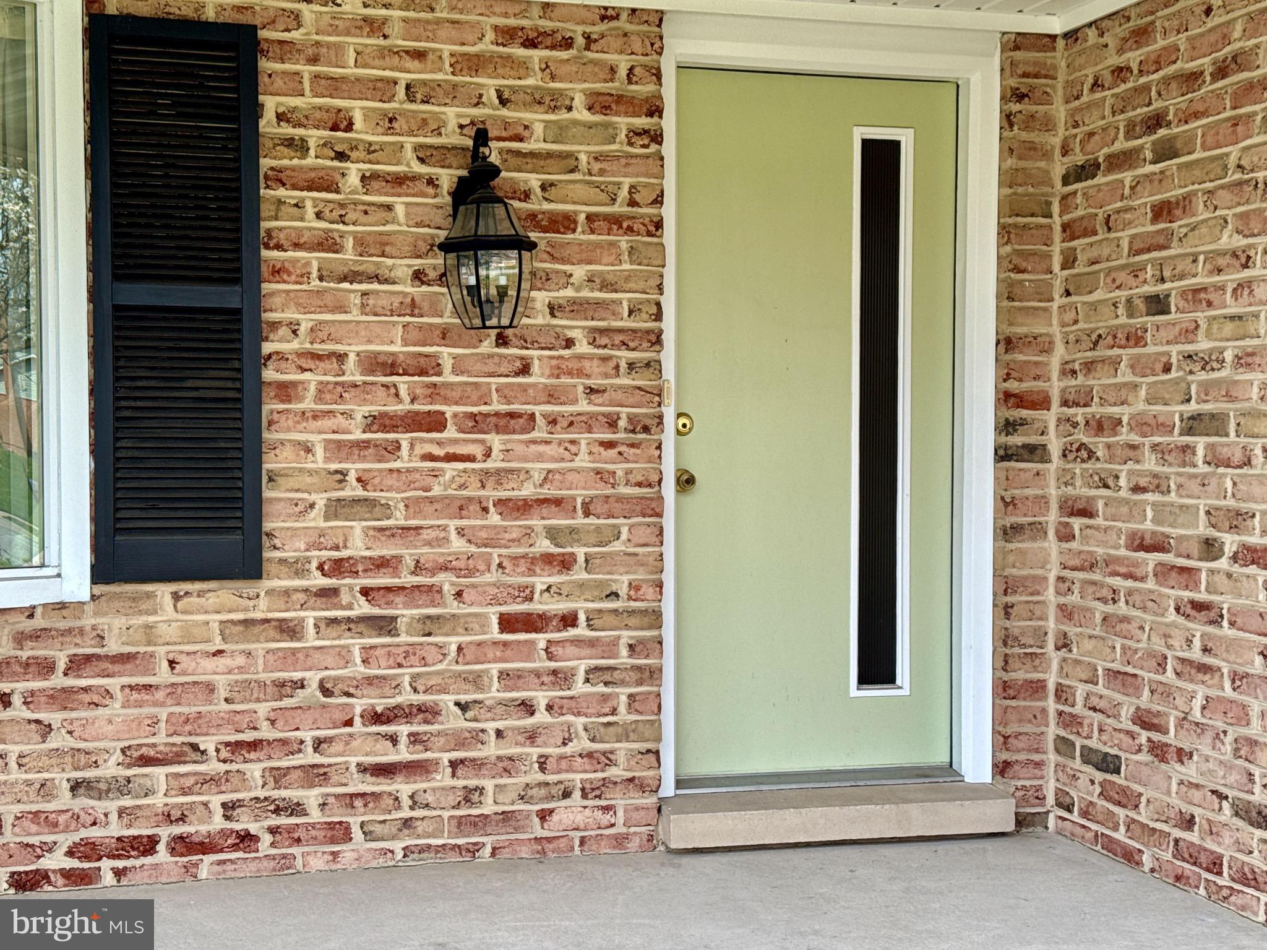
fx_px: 1756
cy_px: 475
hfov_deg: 39.7
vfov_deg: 30.3
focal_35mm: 48
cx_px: 634
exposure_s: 1/854
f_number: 1.78
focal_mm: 6.76
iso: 64
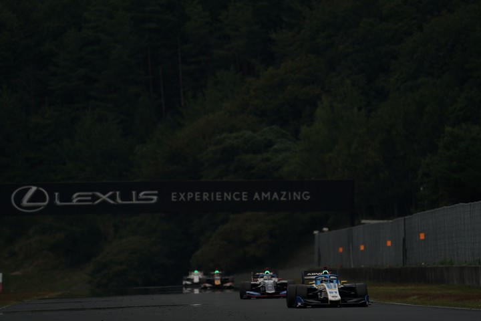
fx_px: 7856
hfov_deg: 3.5
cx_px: 240
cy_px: 160
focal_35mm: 588
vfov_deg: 2.3
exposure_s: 1/640
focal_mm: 588
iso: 200
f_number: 6.3
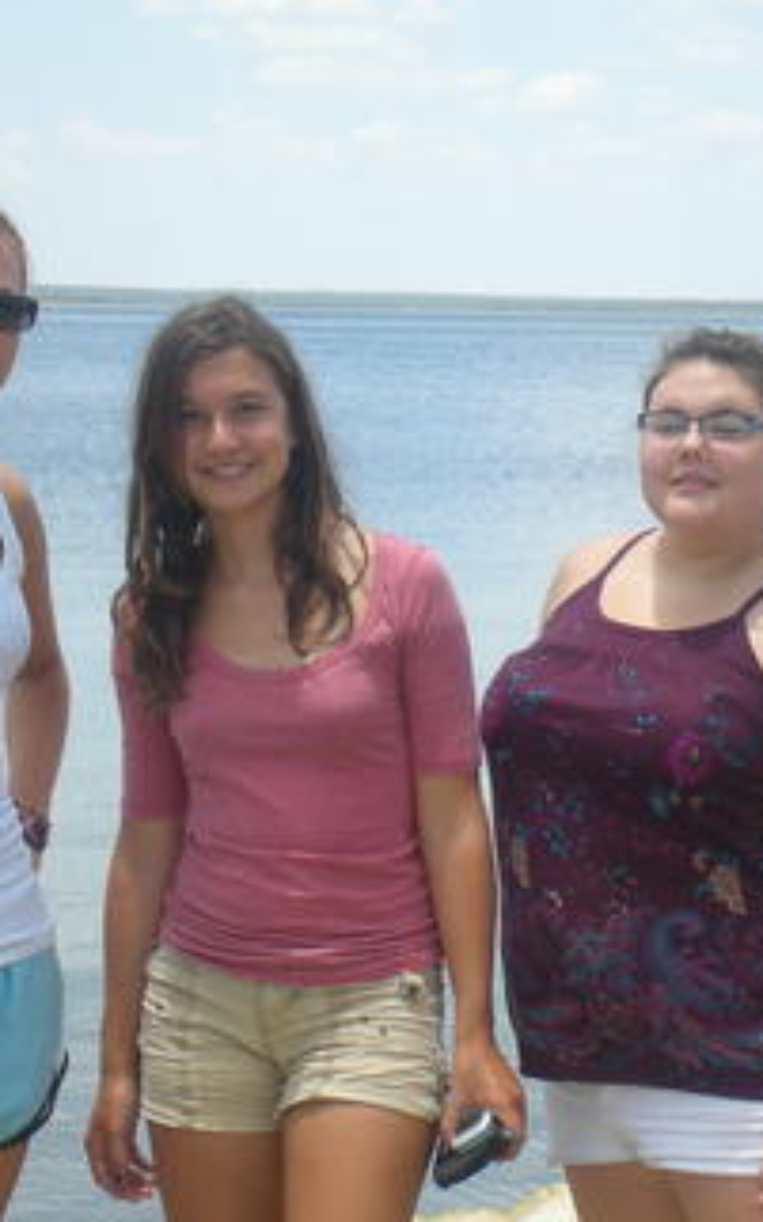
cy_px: 797
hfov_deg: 11.0
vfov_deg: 17.6
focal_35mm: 118
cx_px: 638
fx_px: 3929
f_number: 5.6
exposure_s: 1/190
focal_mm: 9.3
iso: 64
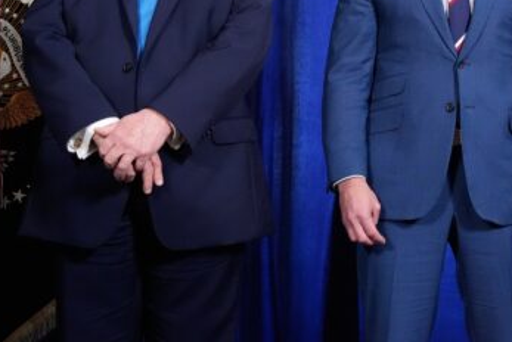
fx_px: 1181
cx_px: 452
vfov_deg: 16.3
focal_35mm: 83
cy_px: 32
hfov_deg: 23.8
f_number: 4
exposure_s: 1/200
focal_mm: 45
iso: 6400
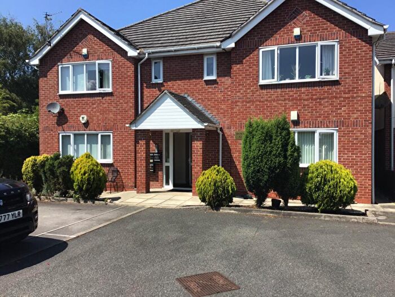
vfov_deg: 45.4
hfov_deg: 58.4
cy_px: 148
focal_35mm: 31
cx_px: 198
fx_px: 354
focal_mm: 3.3
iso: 25
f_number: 2.4
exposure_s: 1/1045
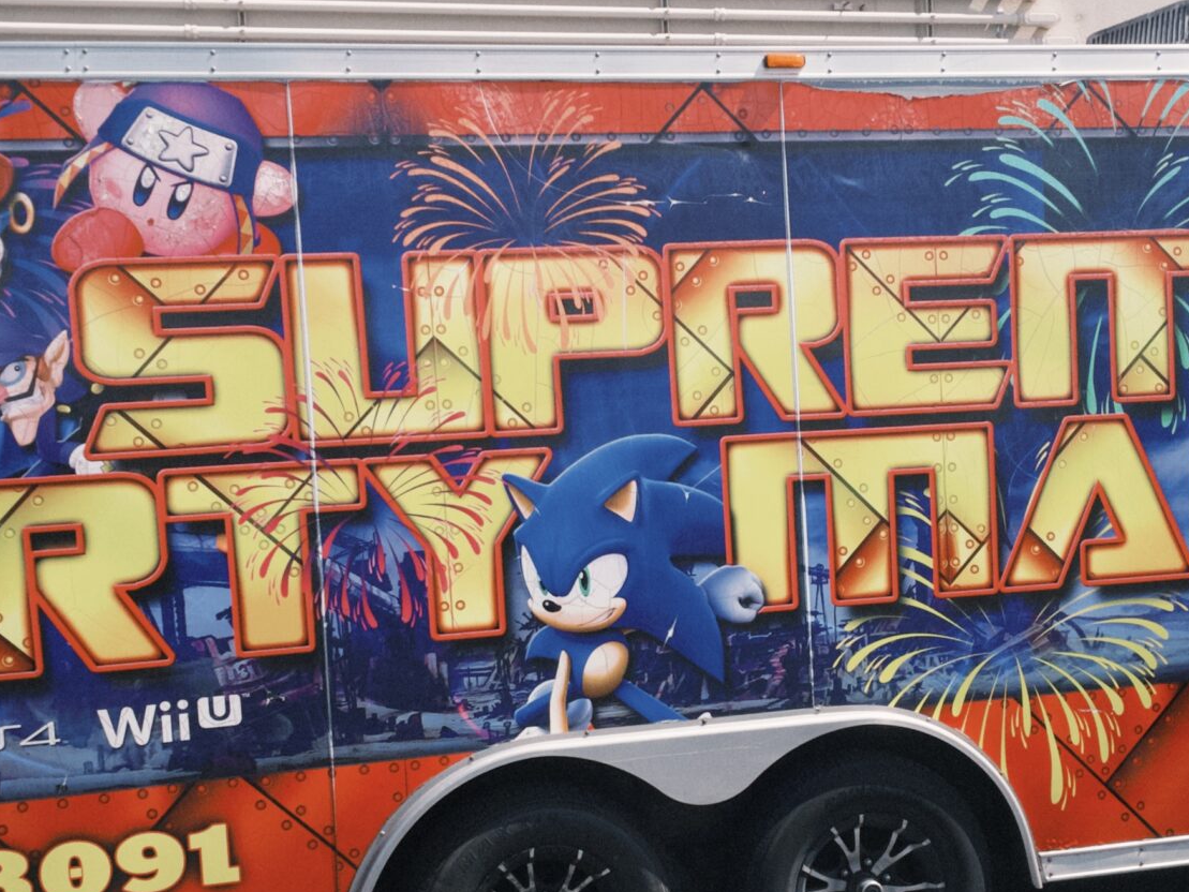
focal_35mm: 60
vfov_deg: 24.3
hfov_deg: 32.1
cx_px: 682
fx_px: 2061
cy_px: 597
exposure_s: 1/5291
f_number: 1.6
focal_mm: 4.2
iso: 32
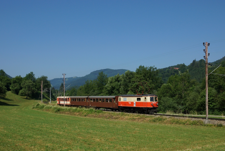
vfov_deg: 34.3
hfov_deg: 49.5
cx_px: 112
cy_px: 76
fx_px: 244
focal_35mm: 39
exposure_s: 1/800
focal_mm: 26
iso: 200
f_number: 8
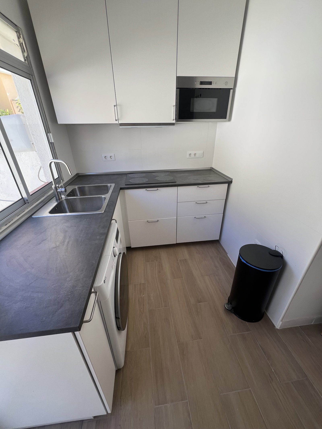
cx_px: 161
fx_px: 161
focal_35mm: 13
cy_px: 214
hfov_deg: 89.9
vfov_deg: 106.2
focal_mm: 1.57
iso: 40
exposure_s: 1/99
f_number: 1.8
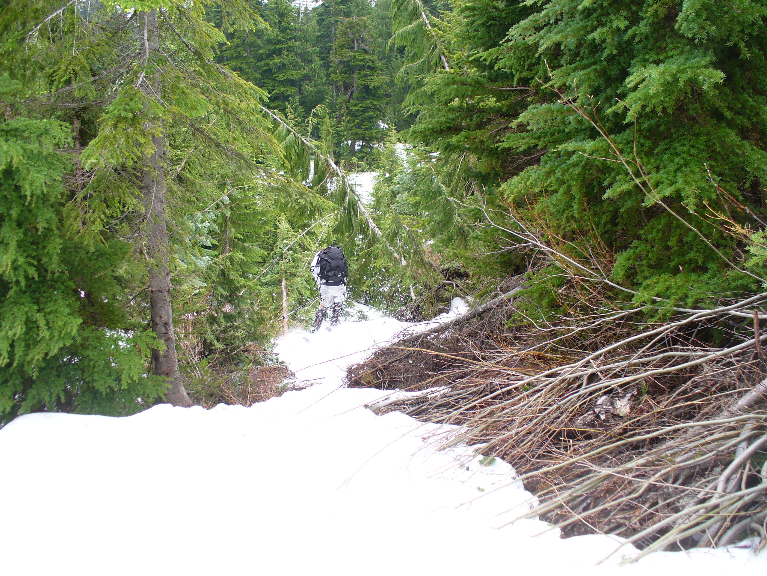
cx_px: 384
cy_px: 288
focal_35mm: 37
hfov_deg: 50.1
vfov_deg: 38.7
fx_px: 820
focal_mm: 6.1
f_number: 2.8
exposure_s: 1/160
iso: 80
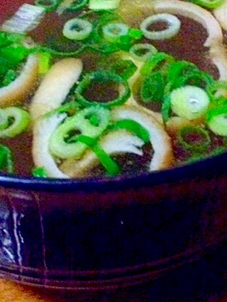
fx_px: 760
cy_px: 123
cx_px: 86
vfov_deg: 22.5
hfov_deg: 17.0
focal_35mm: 87
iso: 800
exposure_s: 1/15
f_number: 2.4
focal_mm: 4.28
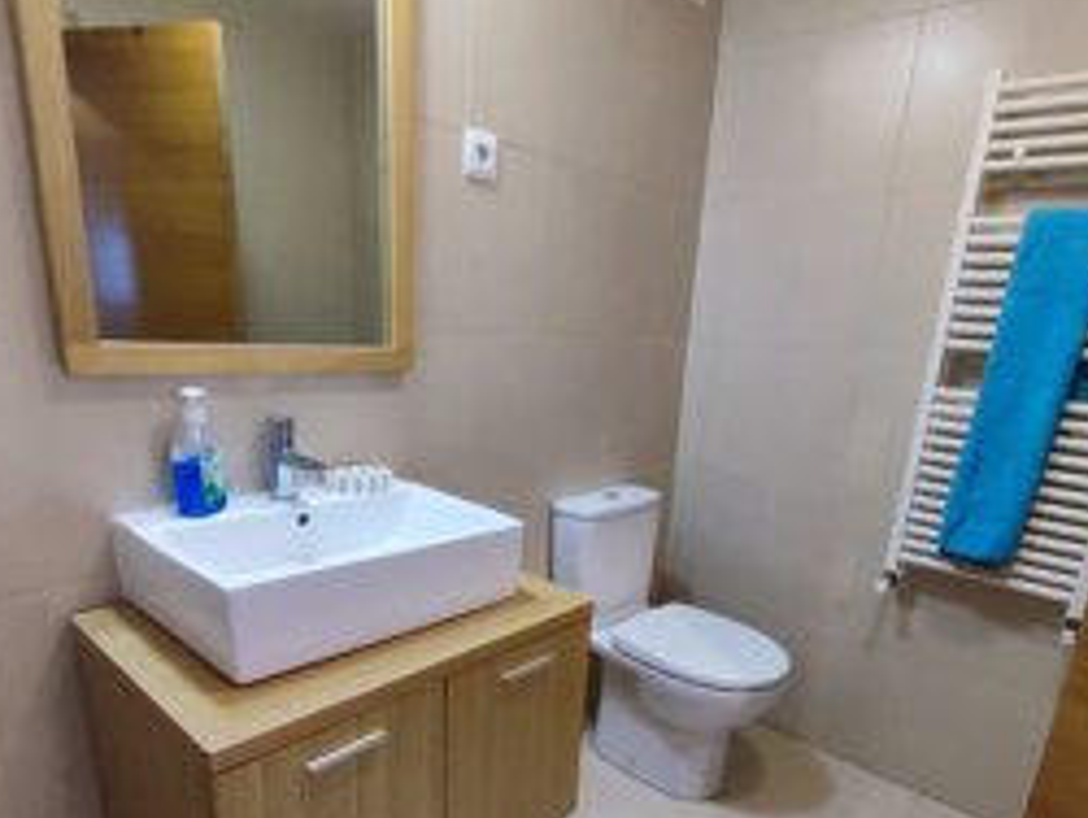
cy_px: 553
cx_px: 581
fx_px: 724
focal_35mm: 23
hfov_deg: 73.8
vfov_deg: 57.5
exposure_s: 1/33
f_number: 2.2
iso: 495
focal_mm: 1.65
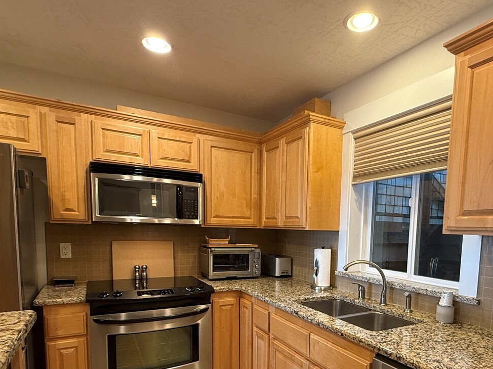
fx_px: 327
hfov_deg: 73.2
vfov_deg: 56.8
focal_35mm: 23
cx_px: 293
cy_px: 262
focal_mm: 2.22
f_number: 2.2
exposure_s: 1/60
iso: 250
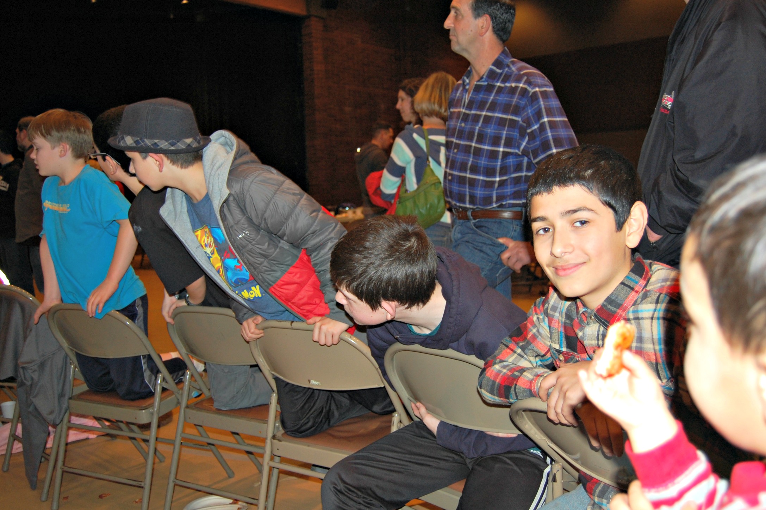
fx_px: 702
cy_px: 255
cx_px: 383
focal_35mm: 33
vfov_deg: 39.9
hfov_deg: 57.3
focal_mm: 22
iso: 400
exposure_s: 1/60
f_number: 3.8
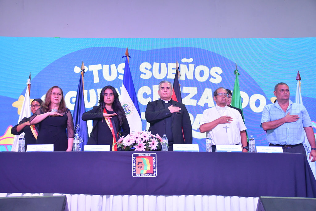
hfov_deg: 38.9
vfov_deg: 26.5
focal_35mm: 51
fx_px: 448
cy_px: 106
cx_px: 158
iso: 2000
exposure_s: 1/160
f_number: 4.5
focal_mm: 34
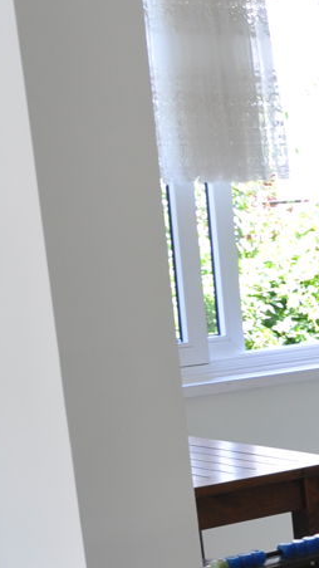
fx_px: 1505
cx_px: 972
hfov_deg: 9.4
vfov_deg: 20.7
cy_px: 564
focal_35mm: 100
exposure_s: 1/30
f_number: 5.6
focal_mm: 18
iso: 200
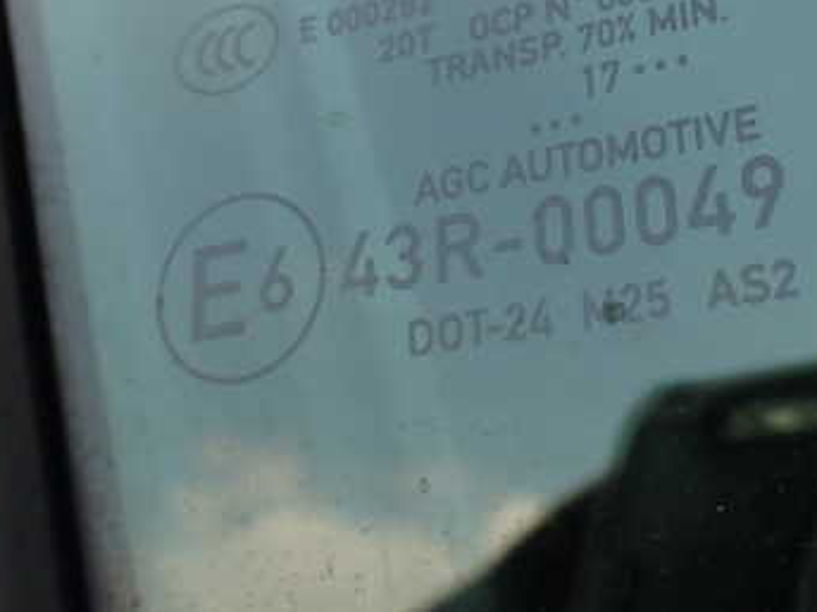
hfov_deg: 34.1
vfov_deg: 25.9
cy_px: 191
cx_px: 536
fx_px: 1321
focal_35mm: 56
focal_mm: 5.79
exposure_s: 1/200
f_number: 3.2
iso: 100
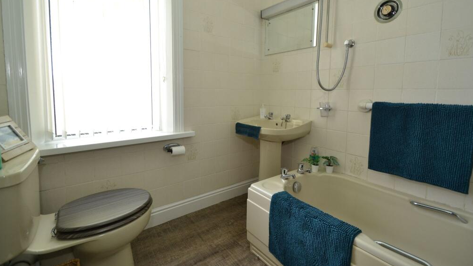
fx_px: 201
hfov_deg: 99.4
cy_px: 110
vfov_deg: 66.6
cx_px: 238
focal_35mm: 16
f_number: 4
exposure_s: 1/60
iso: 400
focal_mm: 10
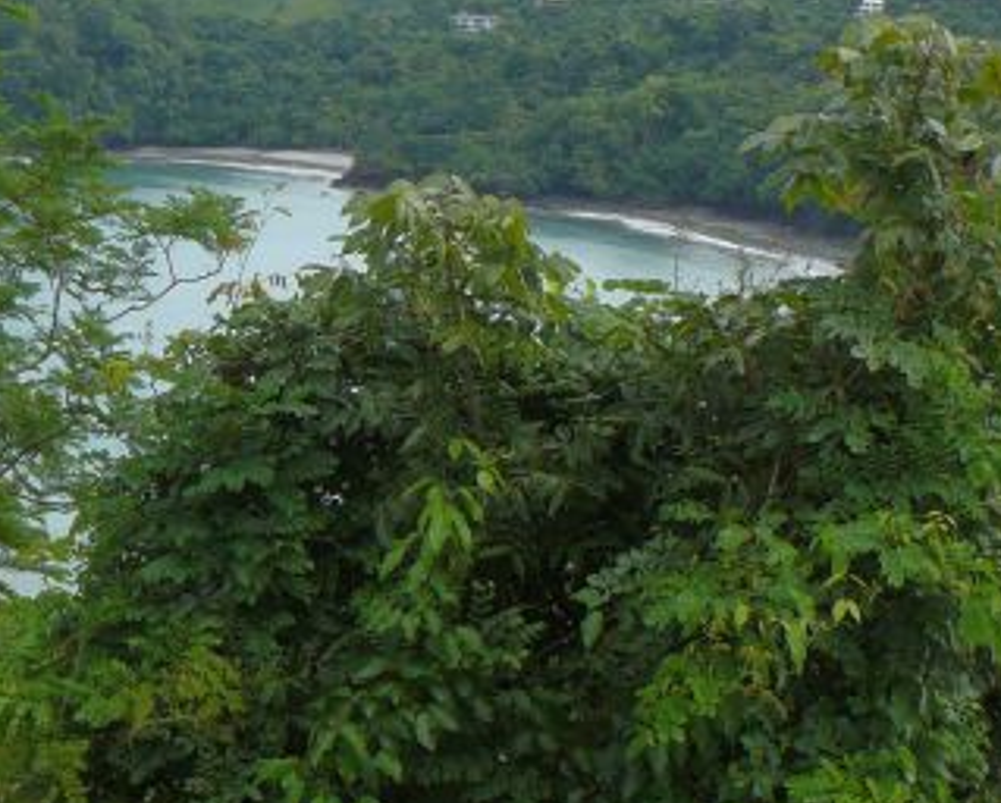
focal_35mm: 88
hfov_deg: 21.1
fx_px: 2610
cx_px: 41
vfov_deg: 17.5
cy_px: 533
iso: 100
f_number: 5
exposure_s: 1/200
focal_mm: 6
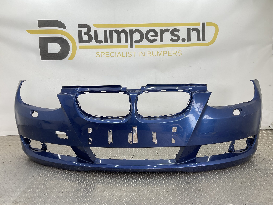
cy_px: 102
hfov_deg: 61.7
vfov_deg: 48.2
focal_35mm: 29
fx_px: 229
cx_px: 136
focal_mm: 3
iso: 16
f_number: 1.8
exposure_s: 1/122
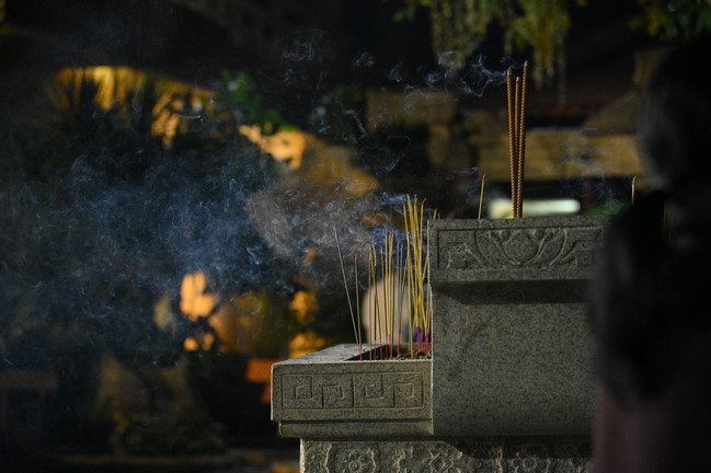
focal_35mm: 120
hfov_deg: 17.1
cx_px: 356
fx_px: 2369
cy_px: 236
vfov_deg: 11.4
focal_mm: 120
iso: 10000
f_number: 4.5
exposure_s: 1/250
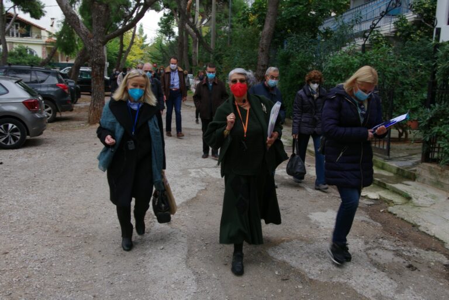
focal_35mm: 35
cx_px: 224
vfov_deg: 37.9
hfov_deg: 54.4
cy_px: 150
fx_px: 436
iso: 250
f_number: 8
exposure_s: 1/60
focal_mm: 23
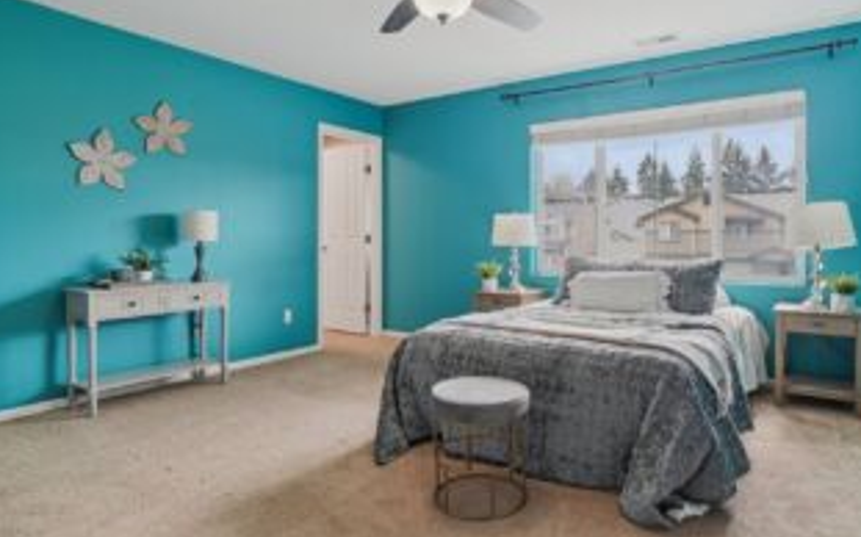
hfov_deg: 82.0
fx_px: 492
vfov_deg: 57.2
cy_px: 264
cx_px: 482
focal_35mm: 21
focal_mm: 16
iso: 1600
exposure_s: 1/60
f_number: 8
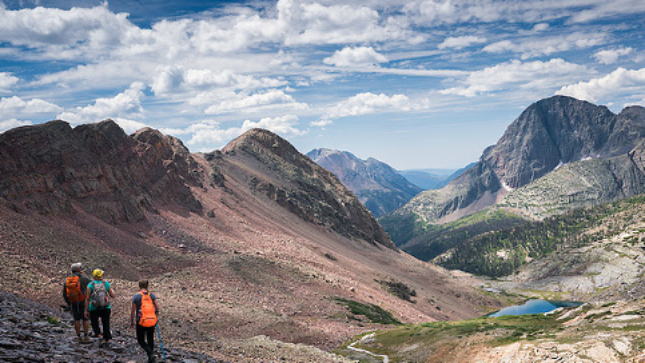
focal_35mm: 42
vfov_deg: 28.2
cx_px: 355
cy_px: 237
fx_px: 719
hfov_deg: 48.3
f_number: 11
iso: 320
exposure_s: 1/100
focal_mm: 35
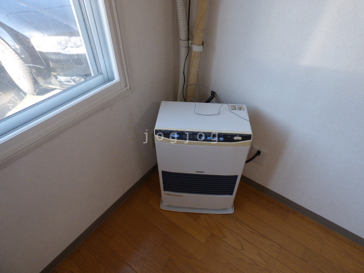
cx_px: 182
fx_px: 210
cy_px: 136
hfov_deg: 81.7
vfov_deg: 66.0
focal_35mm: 20
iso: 200
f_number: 2.8
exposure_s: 1/125
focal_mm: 3.58
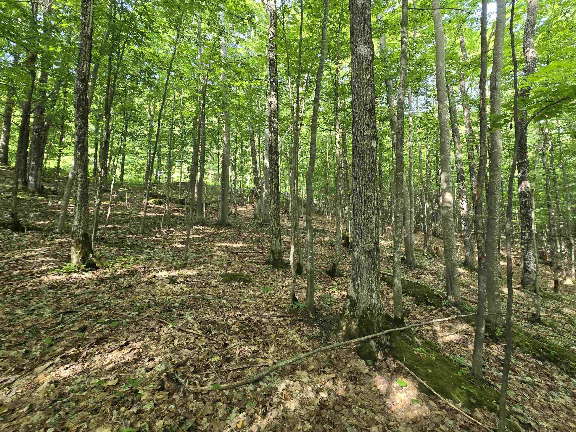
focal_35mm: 15
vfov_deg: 81.3
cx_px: 304
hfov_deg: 98.1
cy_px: 187
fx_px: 250
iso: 100
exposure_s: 1/60
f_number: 2.2
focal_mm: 2.2
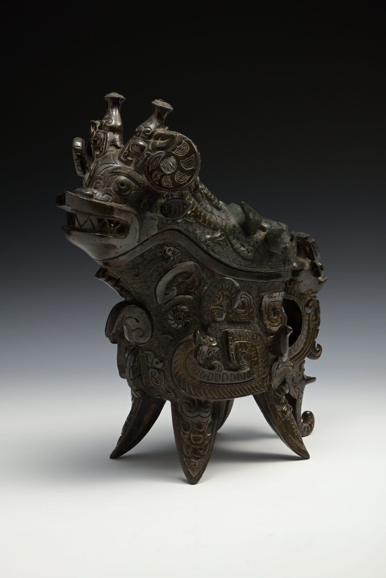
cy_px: 289
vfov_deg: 15.2
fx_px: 2169
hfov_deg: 10.2
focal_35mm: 135
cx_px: 193
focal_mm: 135
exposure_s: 1/180
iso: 200
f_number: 22
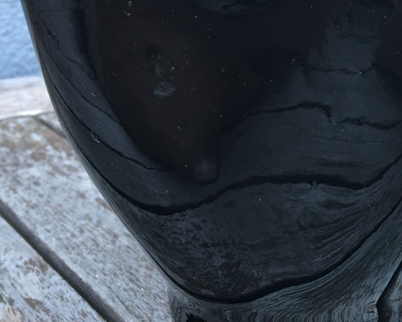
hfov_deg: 31.3
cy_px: 83
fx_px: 690
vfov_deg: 25.9
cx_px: 343
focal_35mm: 58
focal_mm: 4.15
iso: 50
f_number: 2.2
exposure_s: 1/17
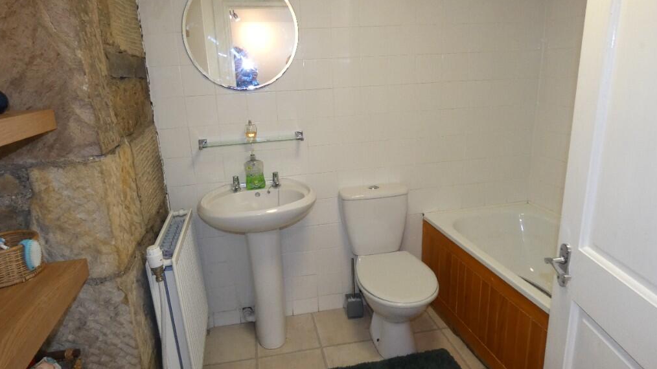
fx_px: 383
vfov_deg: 51.4
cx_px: 327
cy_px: 172
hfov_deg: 81.2
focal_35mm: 22
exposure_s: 1/60
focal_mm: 3.6
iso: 200
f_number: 2.8
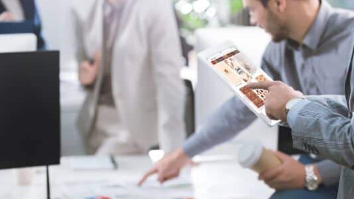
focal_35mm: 140
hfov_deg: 15.3
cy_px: 82
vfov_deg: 8.7
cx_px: 210
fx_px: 1314
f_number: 3.2
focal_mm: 102
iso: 320
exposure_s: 1/160
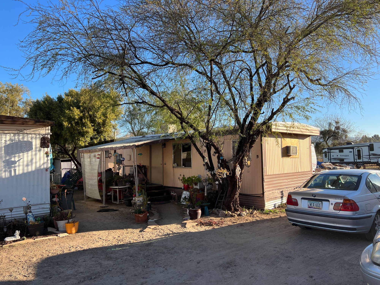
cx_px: 190
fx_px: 285
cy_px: 142
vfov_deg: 53.1
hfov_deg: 67.3
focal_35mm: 26
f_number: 1.5
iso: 50
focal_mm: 5.7
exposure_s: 1/1344
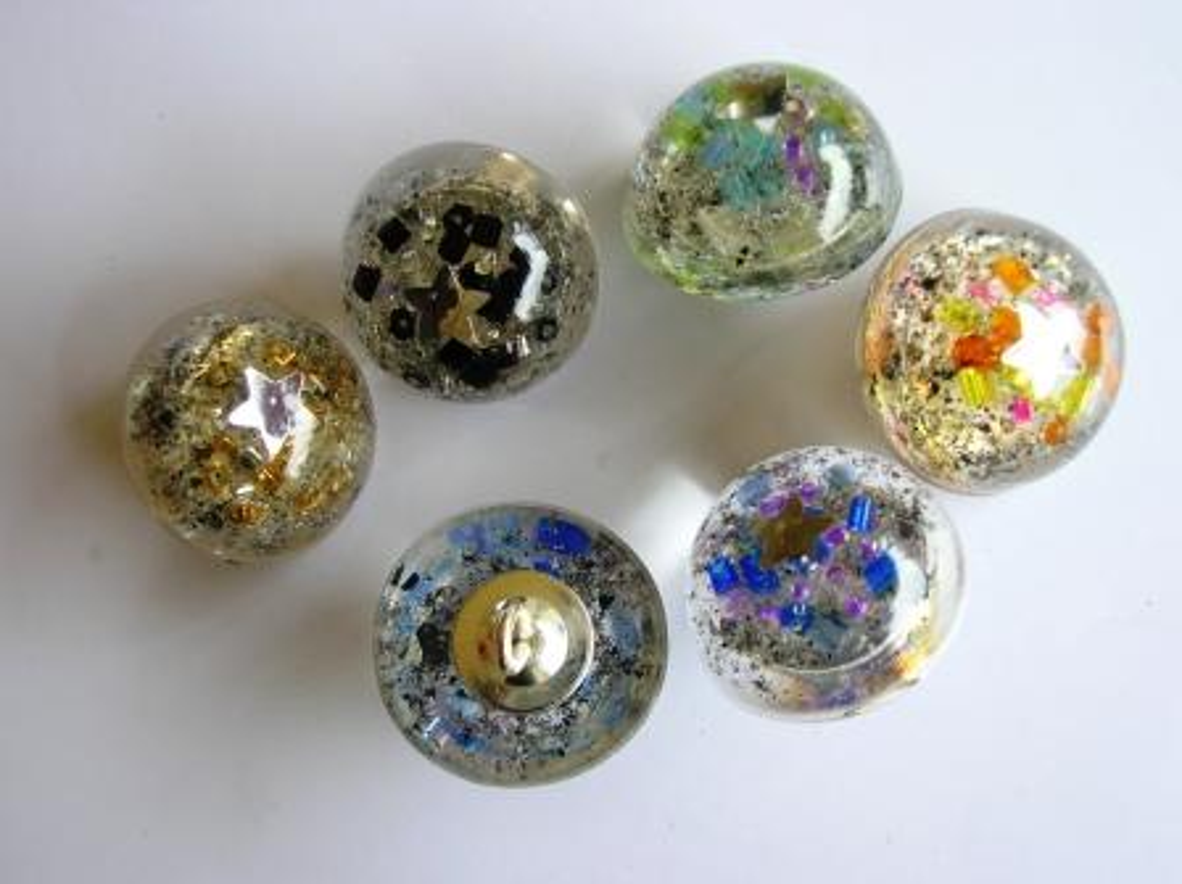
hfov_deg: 44.8
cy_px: 442
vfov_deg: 34.3
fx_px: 1433
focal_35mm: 42
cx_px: 591
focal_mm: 7
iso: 50
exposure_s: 1/20.3
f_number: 3.1
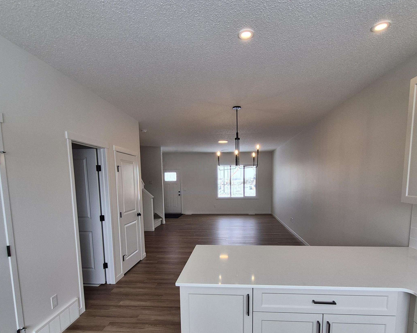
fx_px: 234
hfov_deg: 83.3
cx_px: 217
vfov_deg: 69.4
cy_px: 214
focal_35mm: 19
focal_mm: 1.74
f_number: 2.2
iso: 50
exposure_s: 1/163
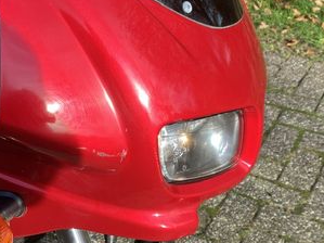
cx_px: 100
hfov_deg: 31.9
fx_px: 561
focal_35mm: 60
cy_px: 113
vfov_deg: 24.4
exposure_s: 1/329
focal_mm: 3.99
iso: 32
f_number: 1.8
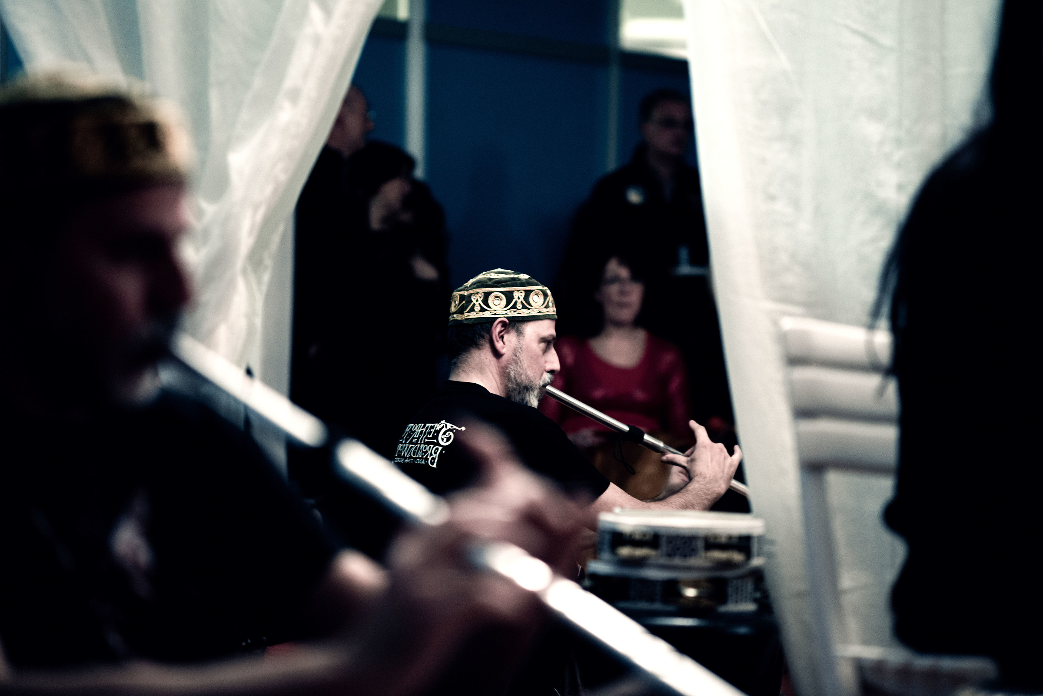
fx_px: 3043
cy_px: 348
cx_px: 522
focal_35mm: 105
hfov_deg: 19.4
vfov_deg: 13.1
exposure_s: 1/80
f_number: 2.5
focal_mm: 105
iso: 1600
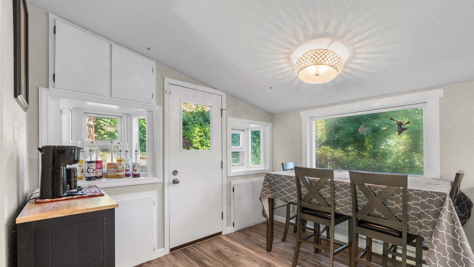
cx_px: 241
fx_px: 189
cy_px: 160
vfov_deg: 69.8
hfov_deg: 103.0
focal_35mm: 15
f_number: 7.1
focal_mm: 14
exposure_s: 1/3
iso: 1000
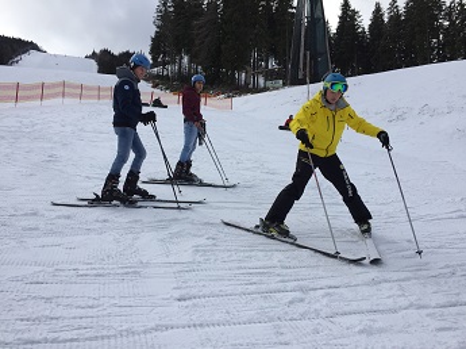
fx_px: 390
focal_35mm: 29
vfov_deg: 48.1
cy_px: 174
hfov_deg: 61.7
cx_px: 233
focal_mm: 4.15
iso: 32
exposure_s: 1/2198
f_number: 2.2
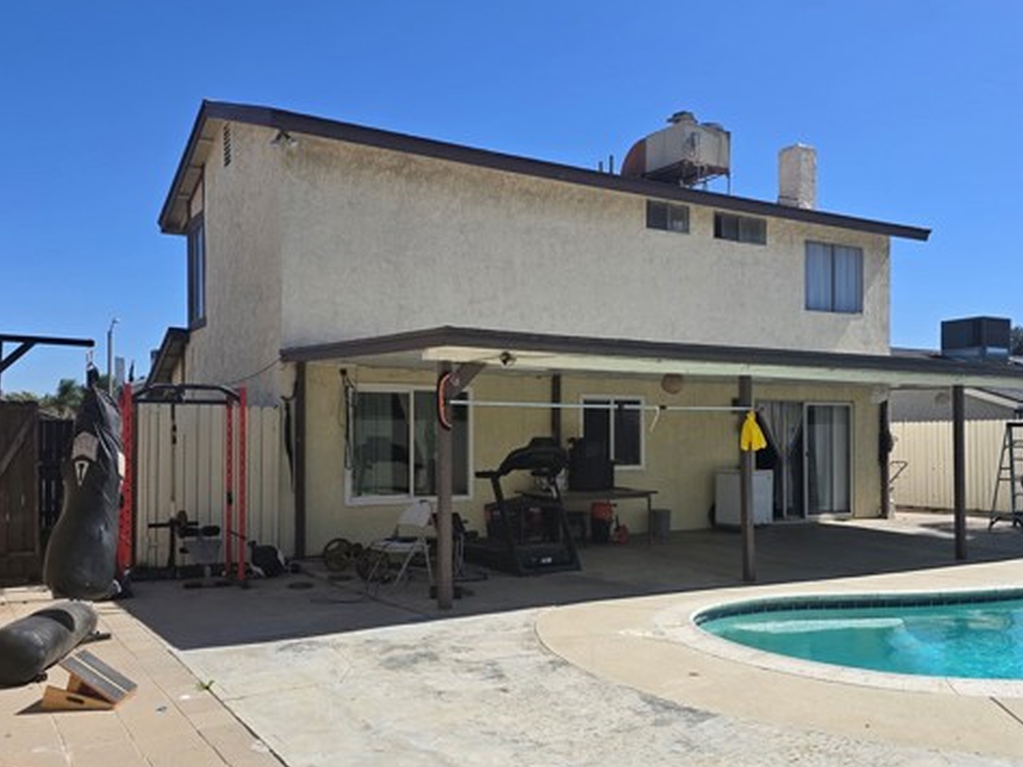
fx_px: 916
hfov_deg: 58.3
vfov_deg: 45.3
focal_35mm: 31
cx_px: 482
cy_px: 442
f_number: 1.7
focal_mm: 6.3
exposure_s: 1/1117
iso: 12
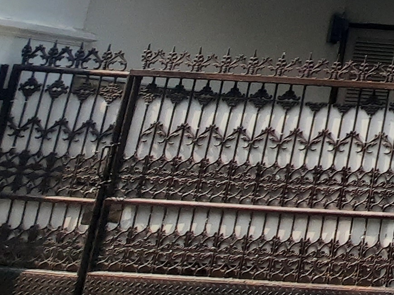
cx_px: 763
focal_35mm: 60
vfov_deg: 23.2
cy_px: -14
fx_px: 683
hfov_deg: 19.8
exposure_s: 1/1088
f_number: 2.2
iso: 40
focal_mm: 1.74
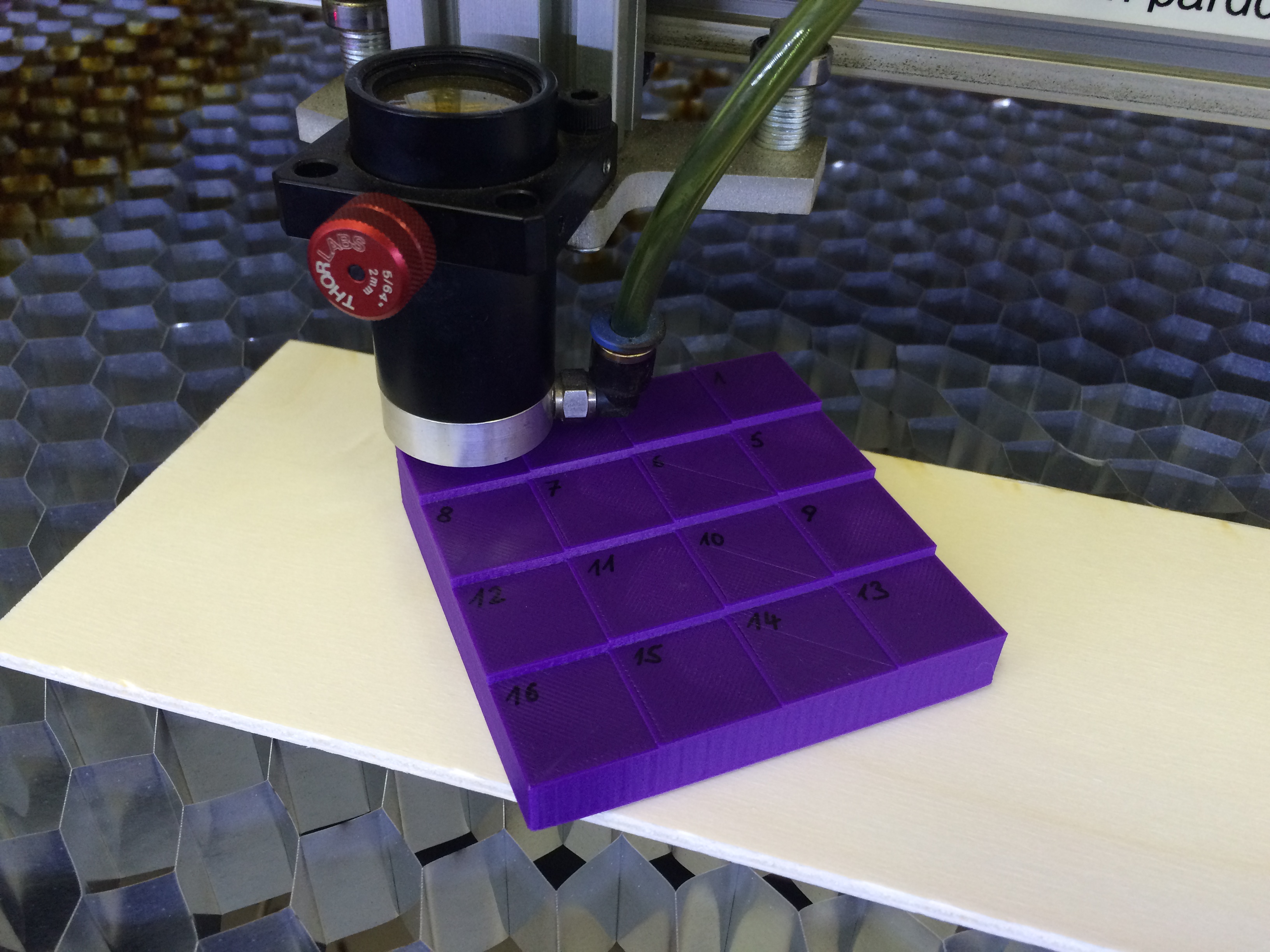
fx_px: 1064
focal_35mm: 29
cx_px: 635
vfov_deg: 48.2
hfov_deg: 61.7
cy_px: 476
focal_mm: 4.15
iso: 80
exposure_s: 1/33
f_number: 2.2
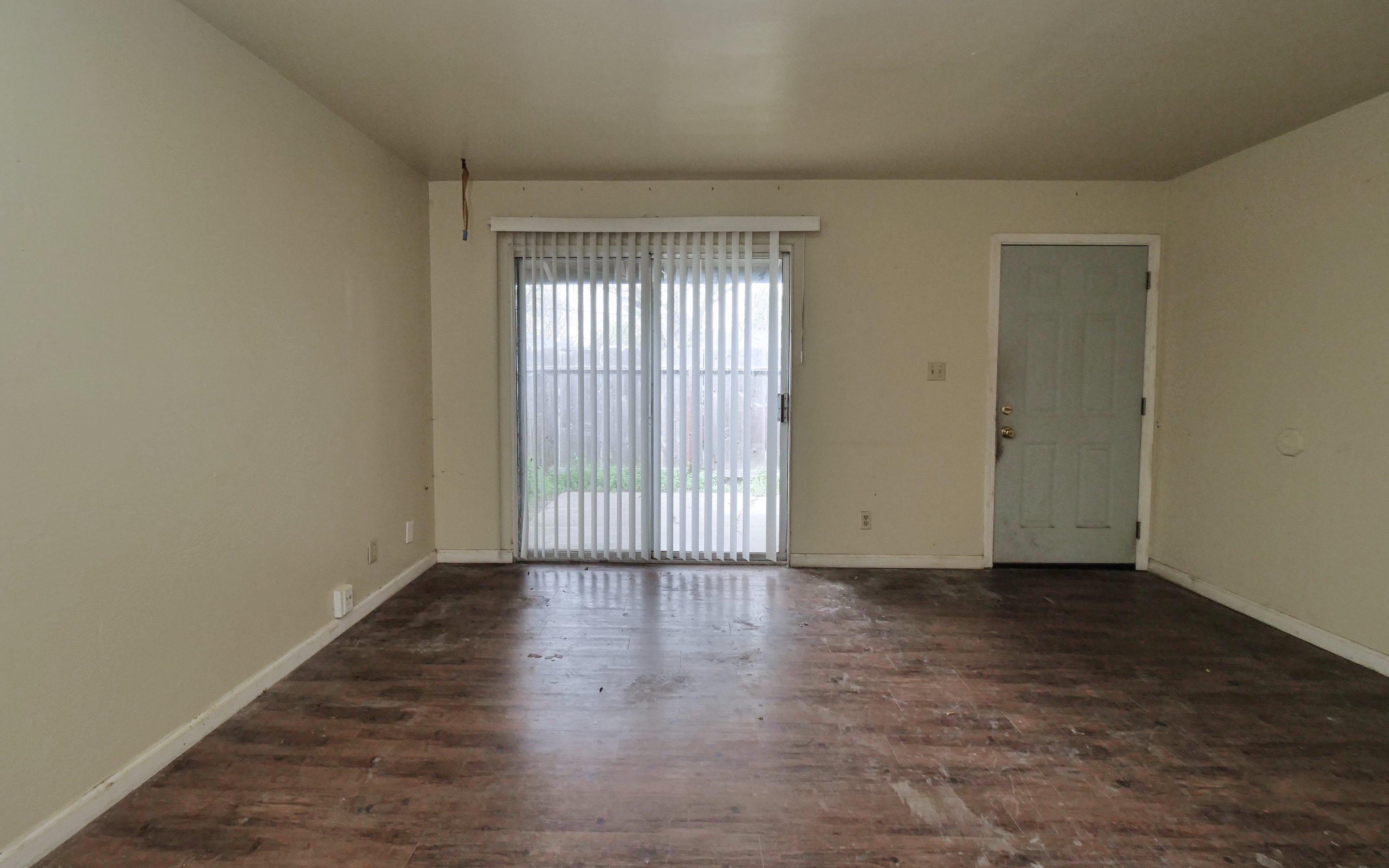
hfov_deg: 101.5
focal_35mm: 15
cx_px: 696
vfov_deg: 74.7
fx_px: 568
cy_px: 401
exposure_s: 1/160
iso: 800
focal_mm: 7
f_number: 5
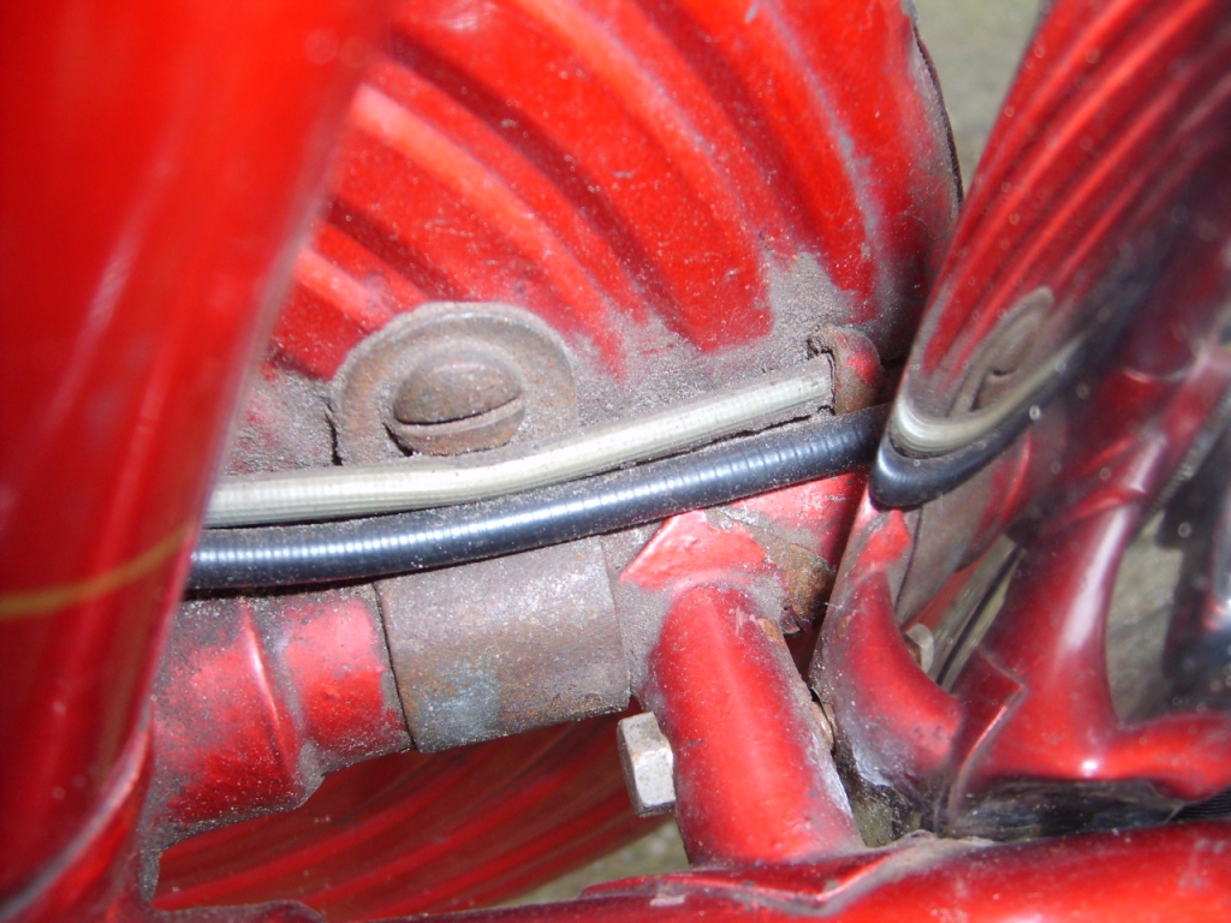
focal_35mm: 35
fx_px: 1245
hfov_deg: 52.6
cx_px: 616
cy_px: 462
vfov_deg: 40.7
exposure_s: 1/45
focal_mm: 5.8
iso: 100
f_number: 2.8
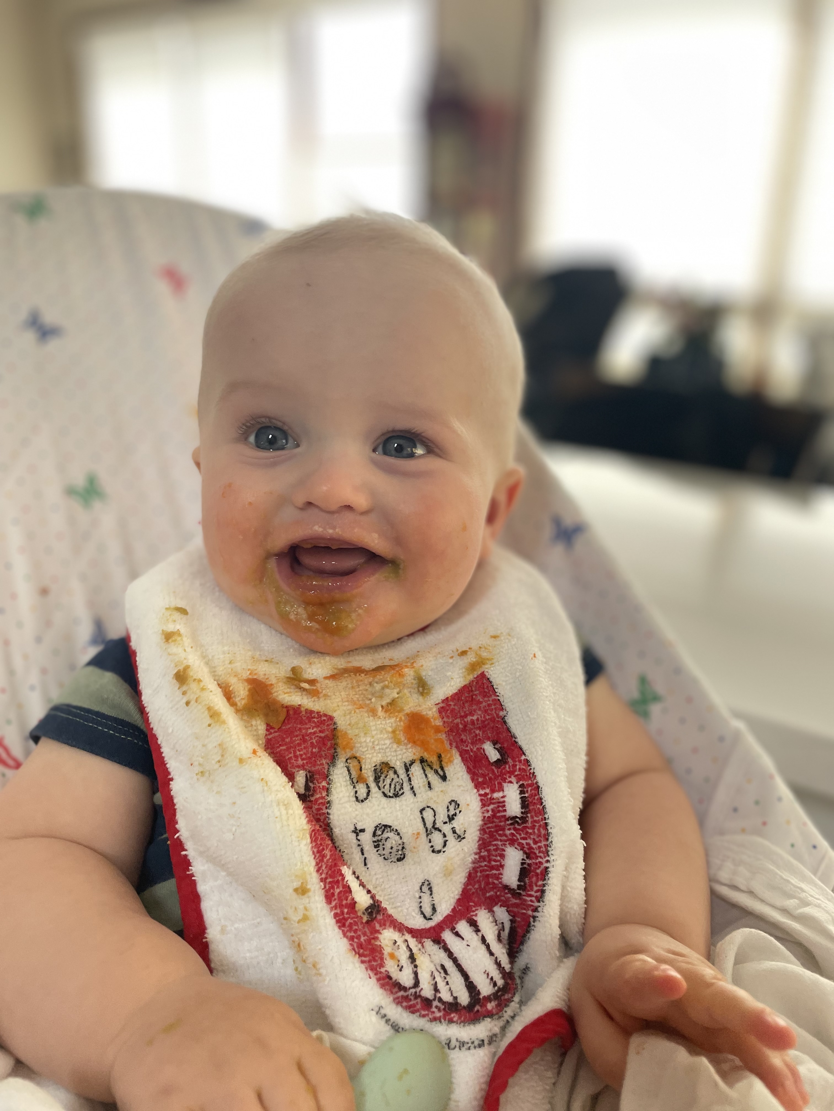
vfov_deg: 67.3
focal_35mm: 26
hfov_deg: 53.1
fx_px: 835
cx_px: 417
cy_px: 556
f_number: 1.6
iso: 125
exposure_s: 1/94
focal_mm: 4.2
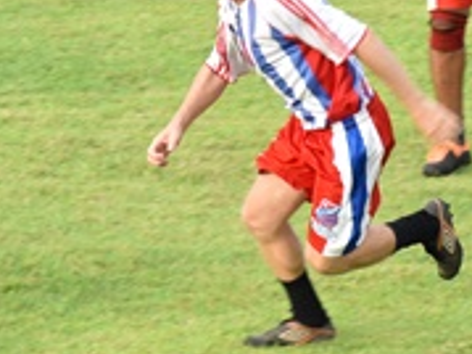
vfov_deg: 2.7
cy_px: 88
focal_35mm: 549
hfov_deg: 3.6
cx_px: 148
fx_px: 7483
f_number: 6.3
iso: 400
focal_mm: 85
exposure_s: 1/250
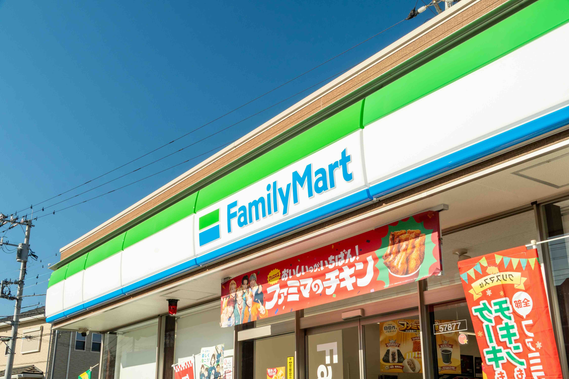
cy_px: 190
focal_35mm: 42
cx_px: 284
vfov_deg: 31.9
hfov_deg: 46.4
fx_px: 664
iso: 100
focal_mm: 28
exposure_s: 1/50
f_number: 14
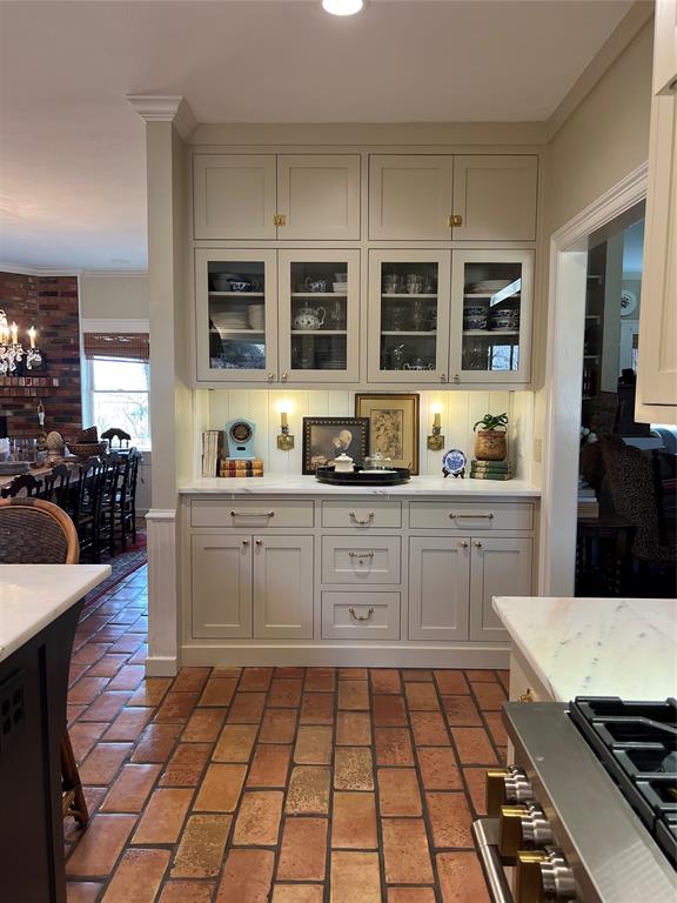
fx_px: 678
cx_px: 338
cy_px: 452
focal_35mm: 26
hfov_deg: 53.1
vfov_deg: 67.3
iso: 125
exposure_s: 1/120
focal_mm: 5.7
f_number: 1.5
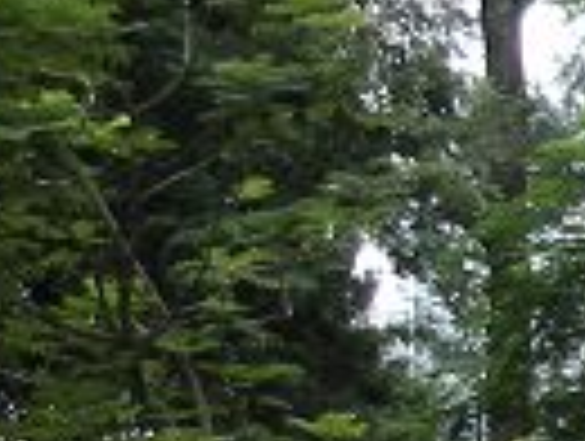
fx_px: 3640
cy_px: 747
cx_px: 1372
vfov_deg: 6.8
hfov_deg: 8.5
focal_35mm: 215
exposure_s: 1/122
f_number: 2.8
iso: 50
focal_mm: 5.8
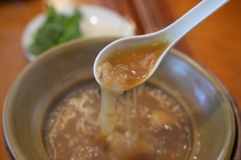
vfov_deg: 19.4
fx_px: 468
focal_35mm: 70
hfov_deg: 28.9
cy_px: 80
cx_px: 120
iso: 4000
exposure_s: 1/60
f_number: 4
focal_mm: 70
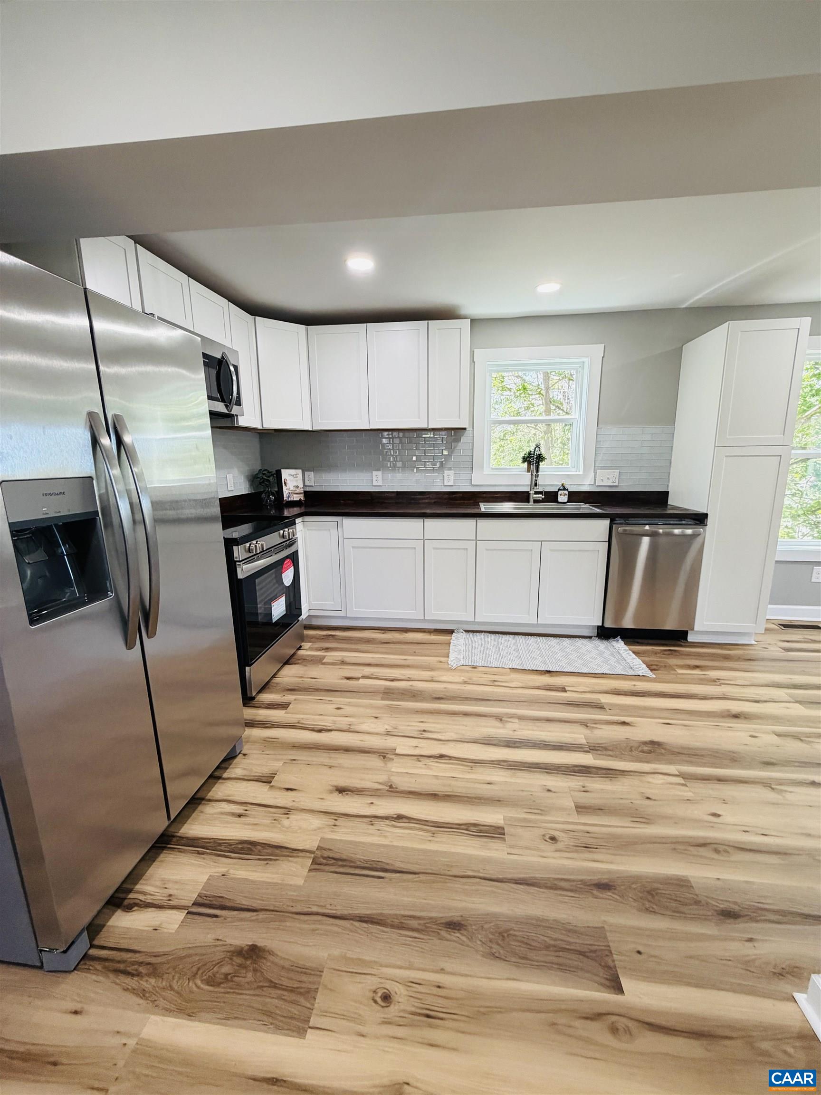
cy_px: 548
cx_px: 410
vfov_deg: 102.1
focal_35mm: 14
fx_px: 443
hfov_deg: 85.7
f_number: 2.2
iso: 320
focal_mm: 2.22
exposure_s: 1/120
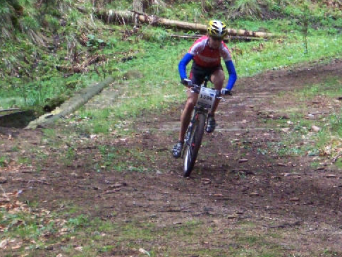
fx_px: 1907
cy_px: 90
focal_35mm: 193
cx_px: 250
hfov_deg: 10.2
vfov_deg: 7.7
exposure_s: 1/200
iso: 400
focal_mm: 19.2
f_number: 4.4
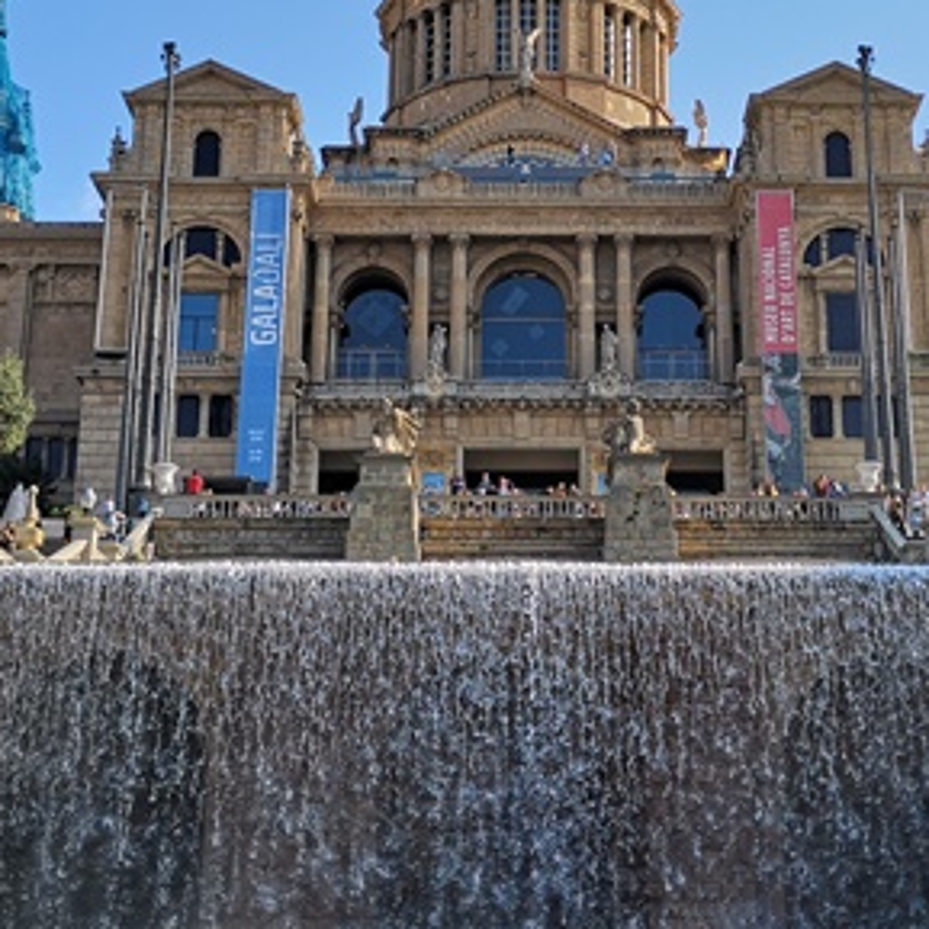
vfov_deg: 25.9
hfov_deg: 26.1
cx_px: 540
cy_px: 280
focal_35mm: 66
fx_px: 2004
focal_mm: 3.95
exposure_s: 1/2033
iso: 50
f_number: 1.8
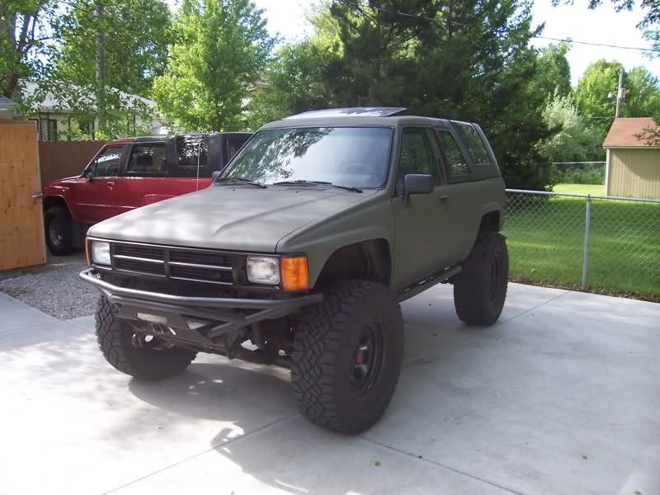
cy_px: 248
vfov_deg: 41.8
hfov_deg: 54.0
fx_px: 648
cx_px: 330
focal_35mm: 34
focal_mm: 5.6
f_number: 2.7
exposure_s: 1/350
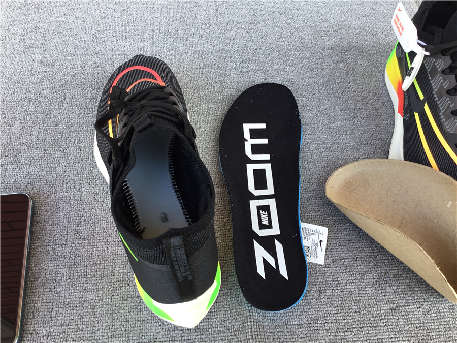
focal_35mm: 31
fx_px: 409
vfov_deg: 45.4
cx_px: 228
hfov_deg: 58.4
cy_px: 172
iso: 25
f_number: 2.4
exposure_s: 1/50
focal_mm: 3.3
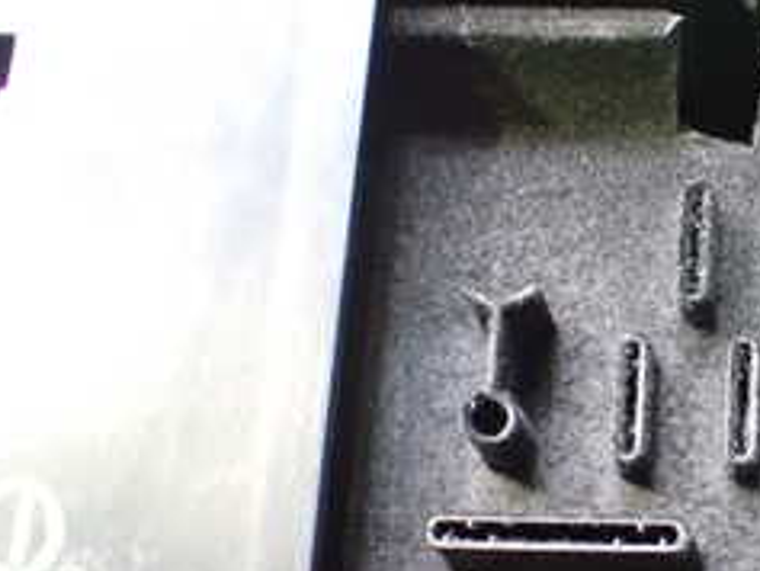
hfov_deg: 23.8
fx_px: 1669
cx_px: 869
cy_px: 411
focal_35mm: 76
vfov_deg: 19.3
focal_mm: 5.4
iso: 1600
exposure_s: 1/30
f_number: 2.3
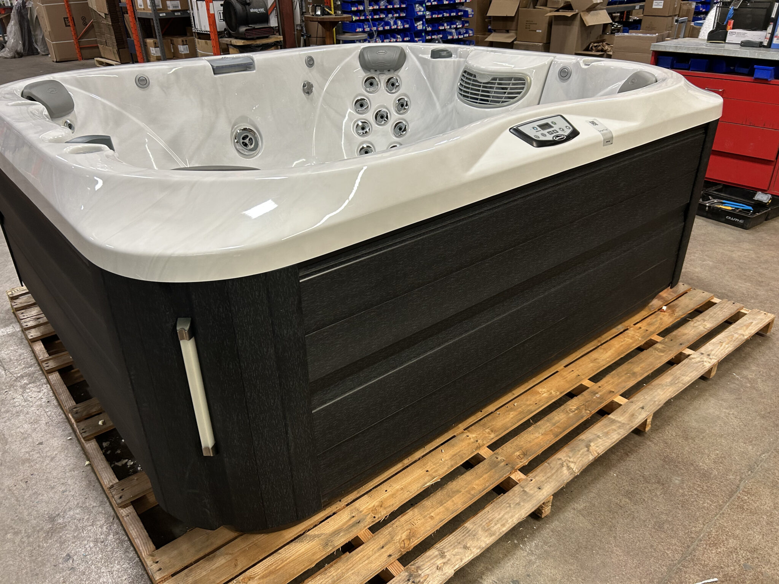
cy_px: 292
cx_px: 390
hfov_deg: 67.3
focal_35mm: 26
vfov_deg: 53.1
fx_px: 585
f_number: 1.5
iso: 125
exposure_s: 1/60
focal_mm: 5.7
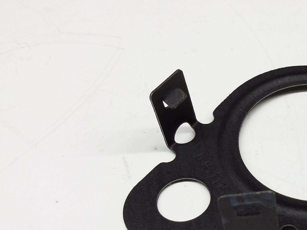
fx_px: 523
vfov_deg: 24.7
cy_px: 158
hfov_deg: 31.4
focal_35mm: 59
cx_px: 265
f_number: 2.4
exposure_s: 1/15
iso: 160
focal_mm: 3.4
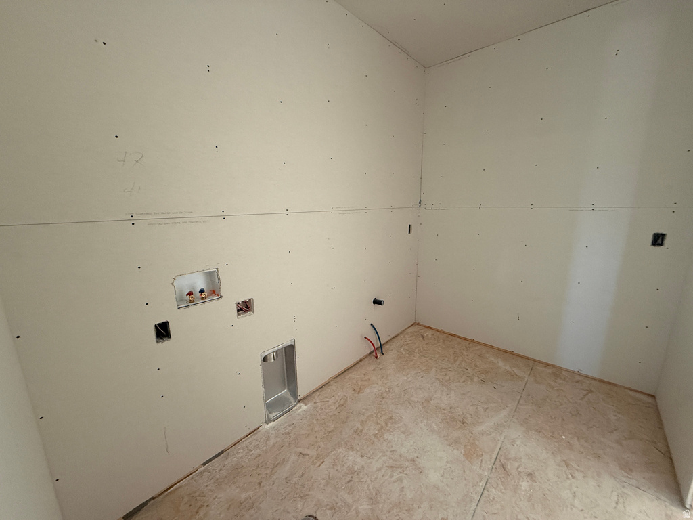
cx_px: 346
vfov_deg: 85.7
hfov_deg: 102.1
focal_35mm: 14
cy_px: 260
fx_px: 280
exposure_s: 1/60
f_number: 2.2
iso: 500
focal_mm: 2.22
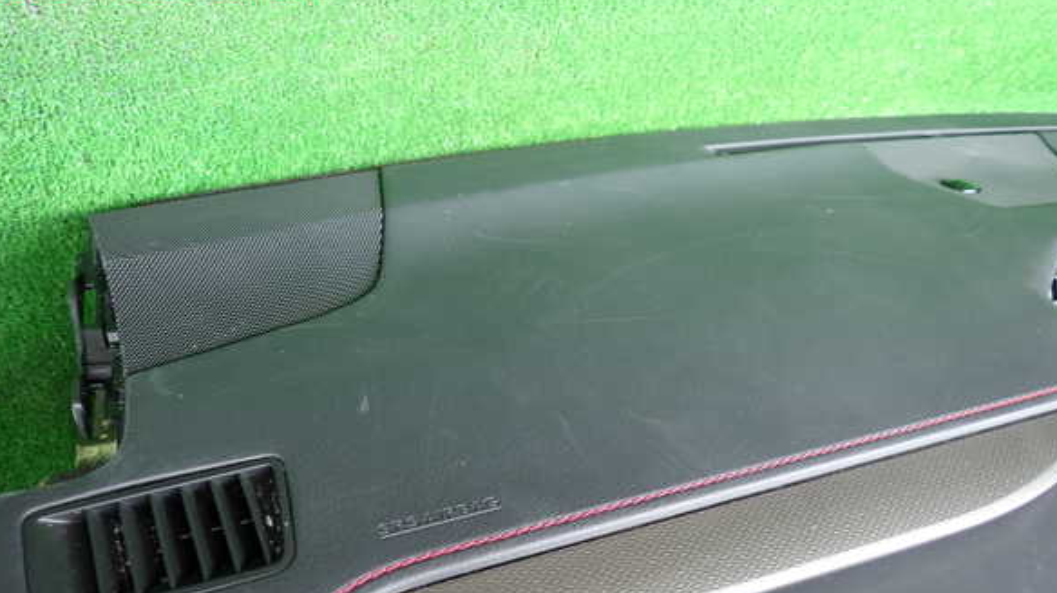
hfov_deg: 67.9
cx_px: 523
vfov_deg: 41.2
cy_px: 369
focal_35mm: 28
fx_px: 784
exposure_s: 1/40
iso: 200
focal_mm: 4.5
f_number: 2
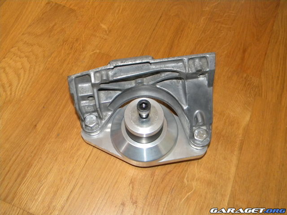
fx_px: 298
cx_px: 144
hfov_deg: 51.4
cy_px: 108
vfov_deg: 39.7
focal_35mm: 36
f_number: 3.7
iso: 400
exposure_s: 1/8
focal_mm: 6.4
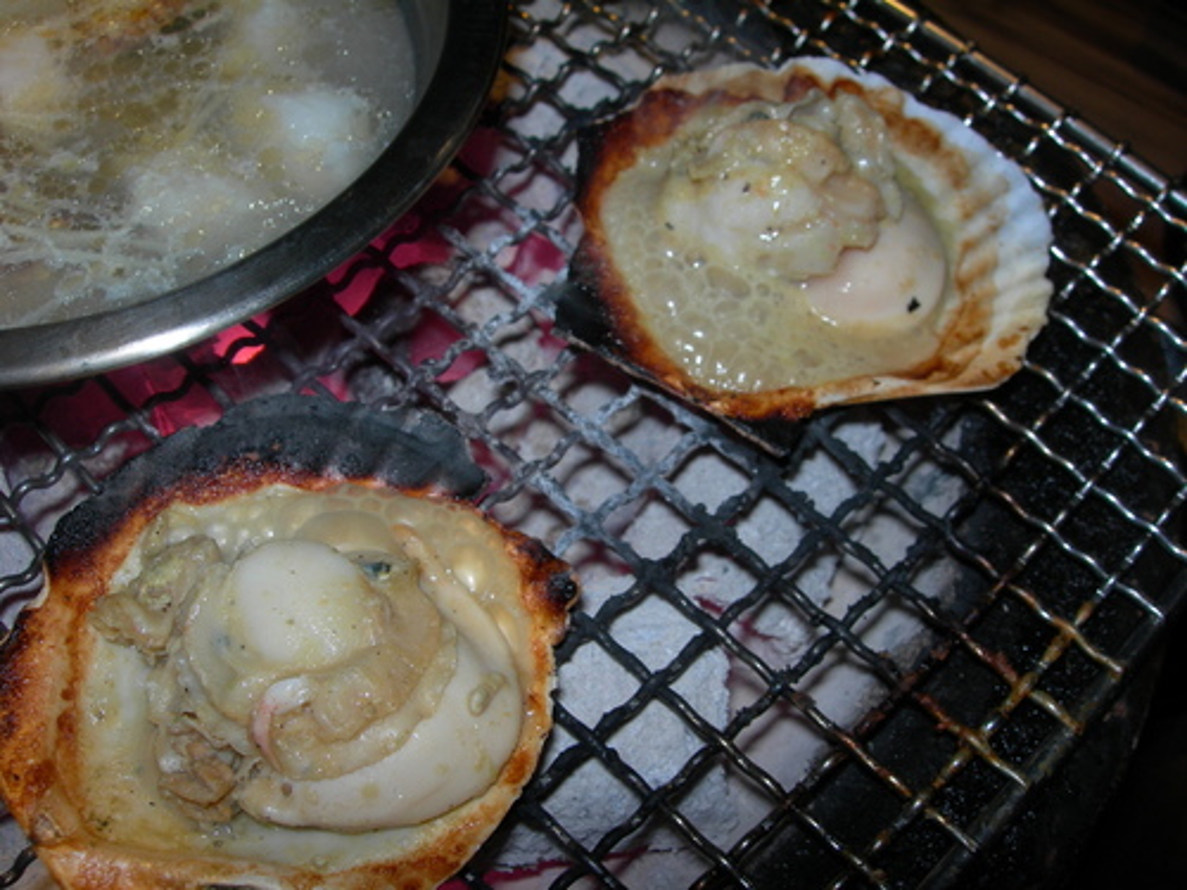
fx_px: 1303
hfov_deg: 49.0
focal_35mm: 38
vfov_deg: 37.7
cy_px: 445
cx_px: 594
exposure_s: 1/60.1
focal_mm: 7.8
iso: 50
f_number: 4.8
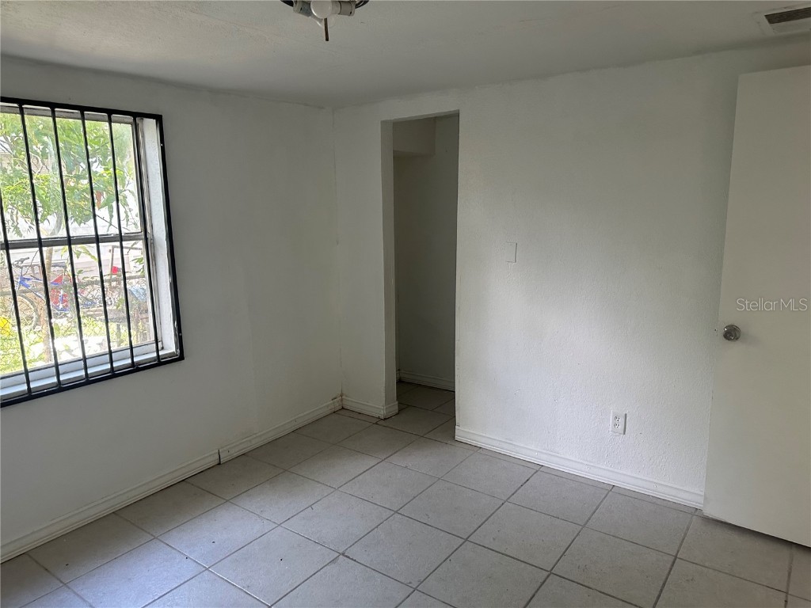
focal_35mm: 24
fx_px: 562
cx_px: 406
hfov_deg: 71.6
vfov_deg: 56.8
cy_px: 304
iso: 250
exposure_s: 1/107
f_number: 1.78
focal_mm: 6.86
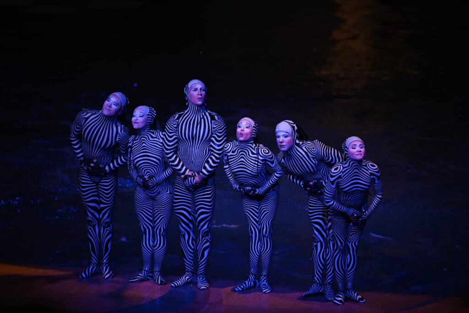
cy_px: 156
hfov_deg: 10.3
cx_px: 234
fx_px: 2606
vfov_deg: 6.9
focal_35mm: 200
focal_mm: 200
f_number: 2.8
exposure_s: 1/320
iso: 1600
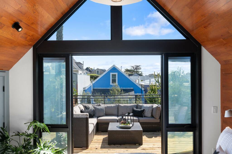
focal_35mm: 30
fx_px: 190
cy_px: 77
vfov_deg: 44.2
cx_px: 116
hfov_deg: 62.8
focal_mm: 29.5
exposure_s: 1/125
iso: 400
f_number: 9
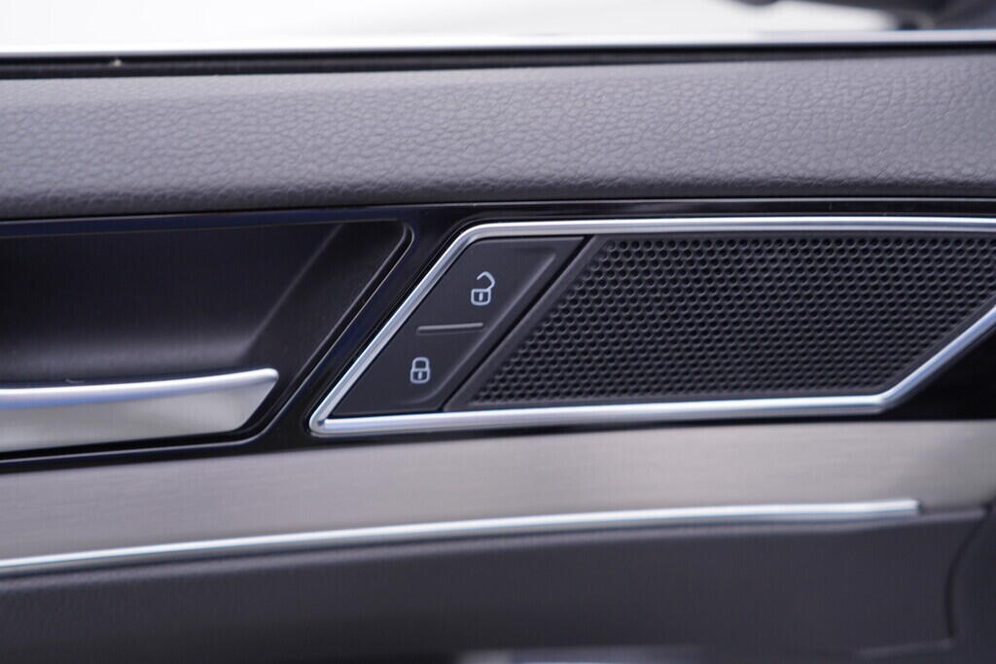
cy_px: 332
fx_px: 996
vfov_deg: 36.9
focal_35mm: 36
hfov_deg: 53.1
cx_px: 498
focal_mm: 24
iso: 125
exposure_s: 1/50
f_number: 3.2
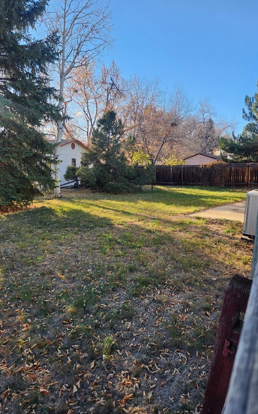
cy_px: 205
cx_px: 138
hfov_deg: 49.2
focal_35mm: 25
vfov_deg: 72.6
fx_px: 281
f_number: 1.8
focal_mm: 5.4
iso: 20
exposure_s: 1/381
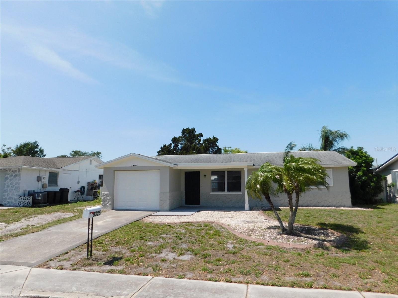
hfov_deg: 73.9
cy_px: 149
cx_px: 199
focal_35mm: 23
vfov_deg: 58.9
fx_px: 264
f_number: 6
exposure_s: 1/500
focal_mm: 4
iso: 125
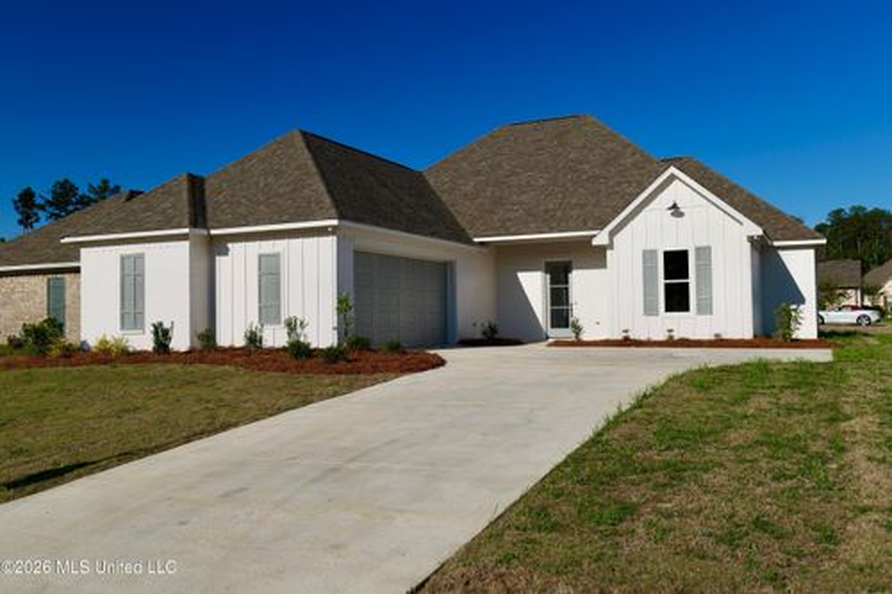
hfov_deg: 60.3
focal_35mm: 31
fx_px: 768
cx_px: 446
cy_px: 297
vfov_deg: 42.3
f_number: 7.1
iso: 100
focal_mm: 31
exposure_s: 1/320
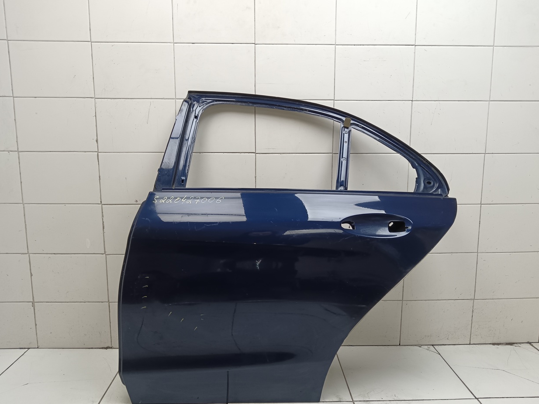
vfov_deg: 49.8
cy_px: 209
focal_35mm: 28
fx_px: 436
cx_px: 274
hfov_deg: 63.4
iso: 329
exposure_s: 1/100
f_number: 1.9
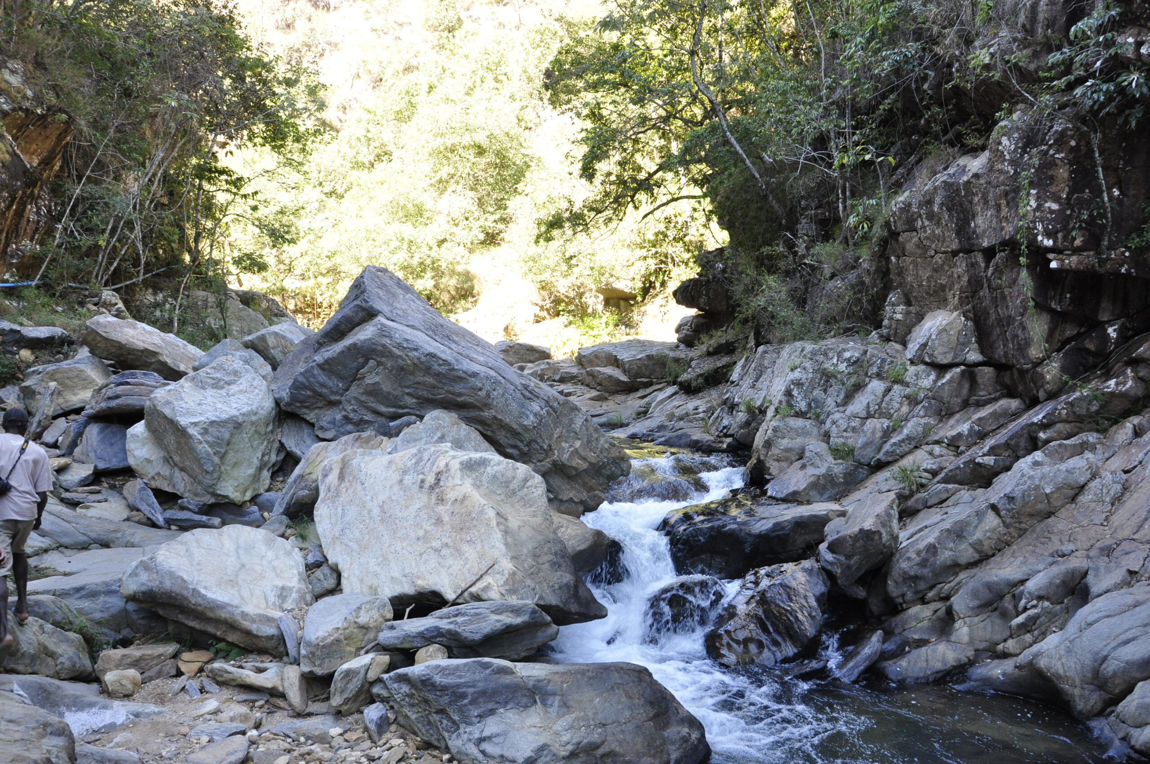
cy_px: 382
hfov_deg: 67.4
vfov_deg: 47.8
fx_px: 861
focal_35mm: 27
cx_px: 575
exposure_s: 1/80
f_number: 8
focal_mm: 18
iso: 800
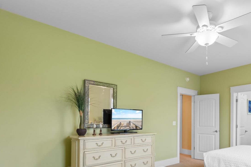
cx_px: 159
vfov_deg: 55.2
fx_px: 153
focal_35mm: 22
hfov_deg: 77.0
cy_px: 119
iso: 100
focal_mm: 10
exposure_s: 1
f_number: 4.5
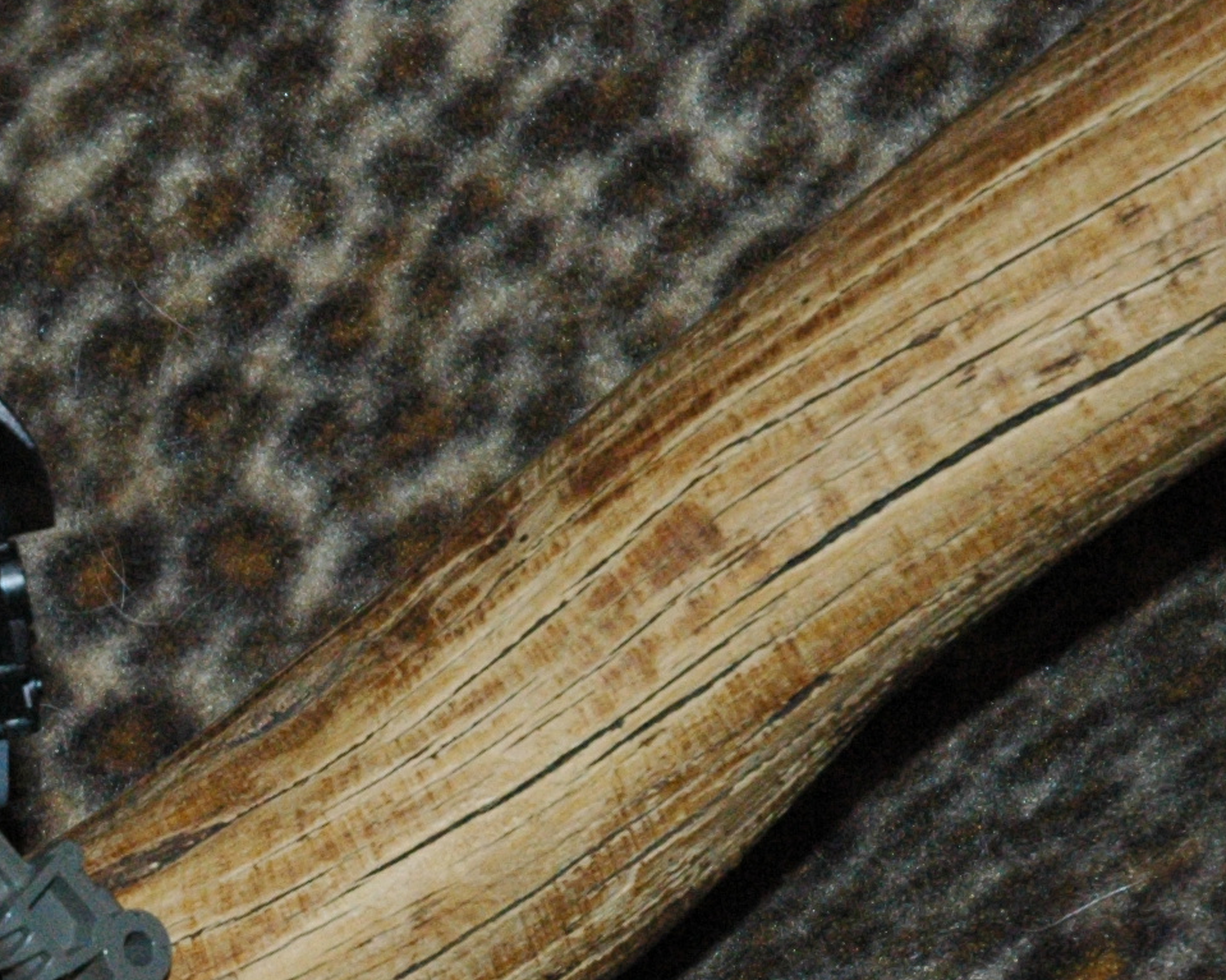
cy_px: 1187
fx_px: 7365
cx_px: -417
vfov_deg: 7.5
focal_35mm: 203
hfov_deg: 9.3
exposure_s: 1/125
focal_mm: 46
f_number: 10
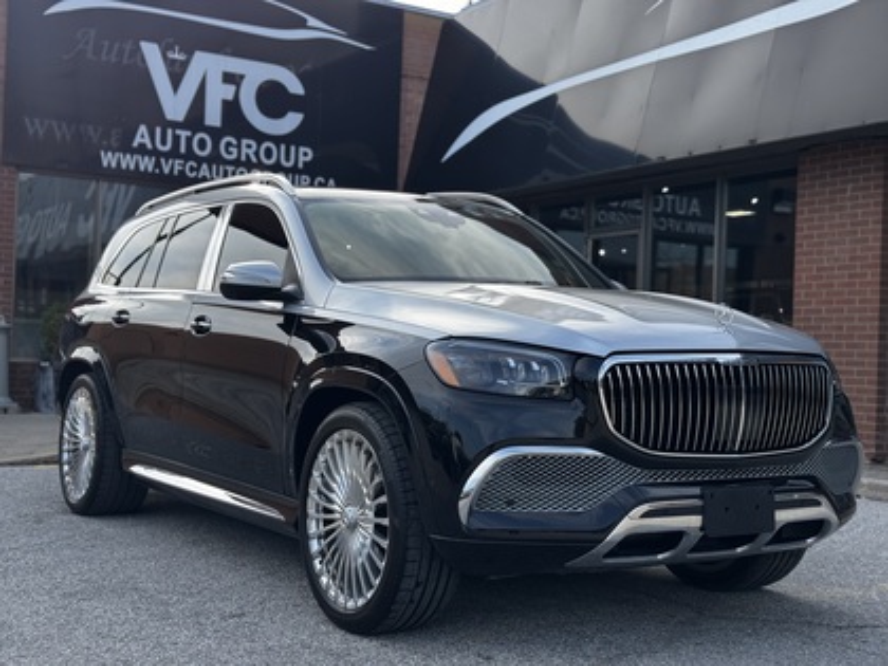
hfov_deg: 39.7
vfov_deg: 30.3
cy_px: 333
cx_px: 444
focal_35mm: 48
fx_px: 1231
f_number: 1.78
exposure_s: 1/1490
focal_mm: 6.76
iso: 64
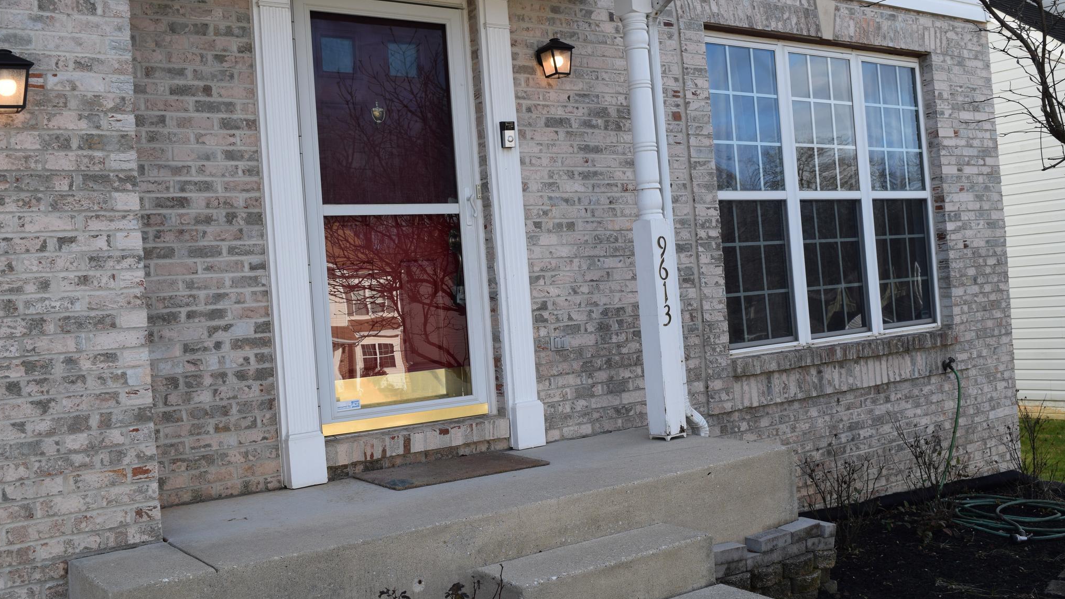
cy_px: 290
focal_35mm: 38
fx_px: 1073
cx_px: 532
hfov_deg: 52.8
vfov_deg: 31.2
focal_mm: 24
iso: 200
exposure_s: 1/250
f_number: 8
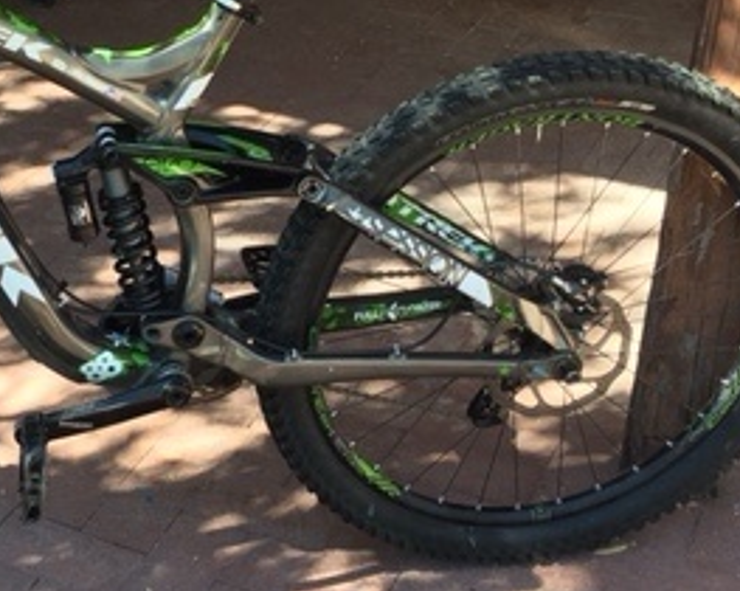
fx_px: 1510
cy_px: 265
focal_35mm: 69
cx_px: 121
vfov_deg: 22.1
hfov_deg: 26.9
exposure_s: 1/120
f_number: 2.2
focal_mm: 4.15
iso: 25
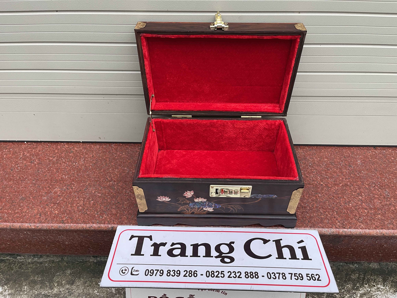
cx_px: 198
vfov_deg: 54.9
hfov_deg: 69.4
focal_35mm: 25
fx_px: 287
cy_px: 149
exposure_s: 1/76
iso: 125
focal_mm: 5.1
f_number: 1.6
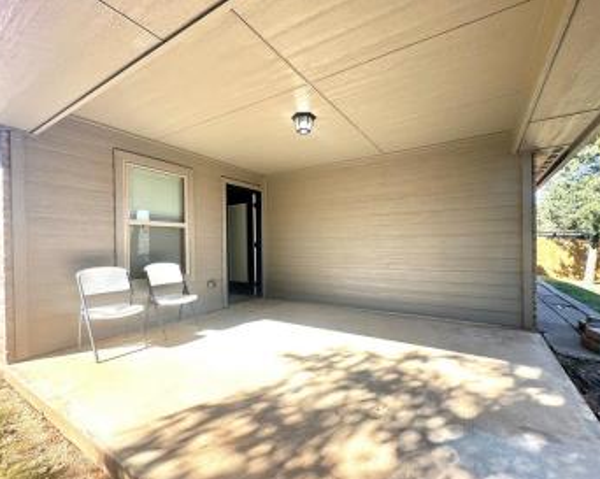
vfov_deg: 80.3
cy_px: 249
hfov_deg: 93.2
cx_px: 305
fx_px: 284
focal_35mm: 16
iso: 40
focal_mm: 2.22
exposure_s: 1/243
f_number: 2.2
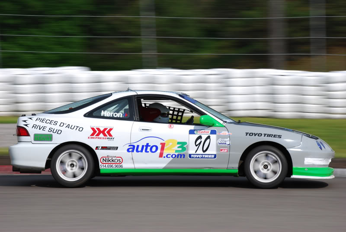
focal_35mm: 202
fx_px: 1948
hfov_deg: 10.2
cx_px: 173
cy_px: 116
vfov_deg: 6.8
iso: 100
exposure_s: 1/200
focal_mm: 135
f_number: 14
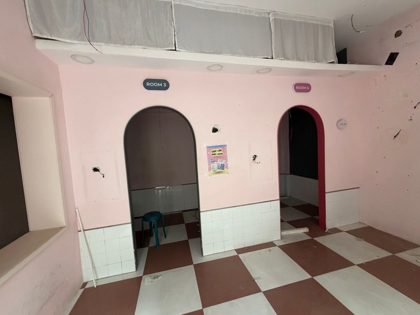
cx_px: 210
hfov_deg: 102.1
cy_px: 158
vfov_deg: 85.7
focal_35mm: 14
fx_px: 170
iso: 320
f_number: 2.2
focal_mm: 2.22
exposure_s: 1/67
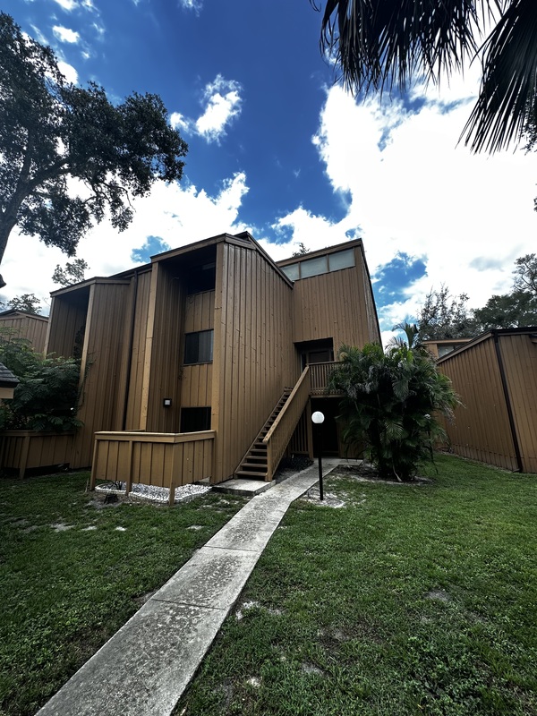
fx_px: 290
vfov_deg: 102.1
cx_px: 268
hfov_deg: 85.7
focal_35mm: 14
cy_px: 358
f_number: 2.2
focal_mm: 2.22
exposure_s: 1/278
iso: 40
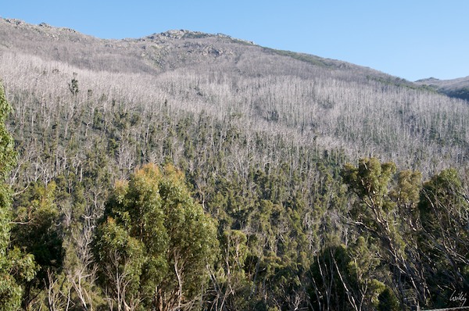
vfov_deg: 29.8
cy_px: 156
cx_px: 234
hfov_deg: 43.7
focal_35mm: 45
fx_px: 585
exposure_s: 1/320
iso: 250
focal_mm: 30
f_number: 7.1
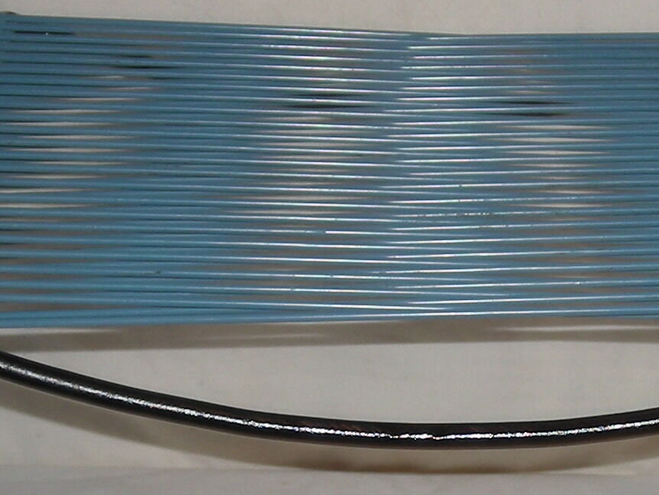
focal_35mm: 125
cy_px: 378
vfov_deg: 11.8
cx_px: 477
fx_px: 2380
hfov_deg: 15.7
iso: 50
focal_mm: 5.7
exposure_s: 1/30
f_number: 2.8
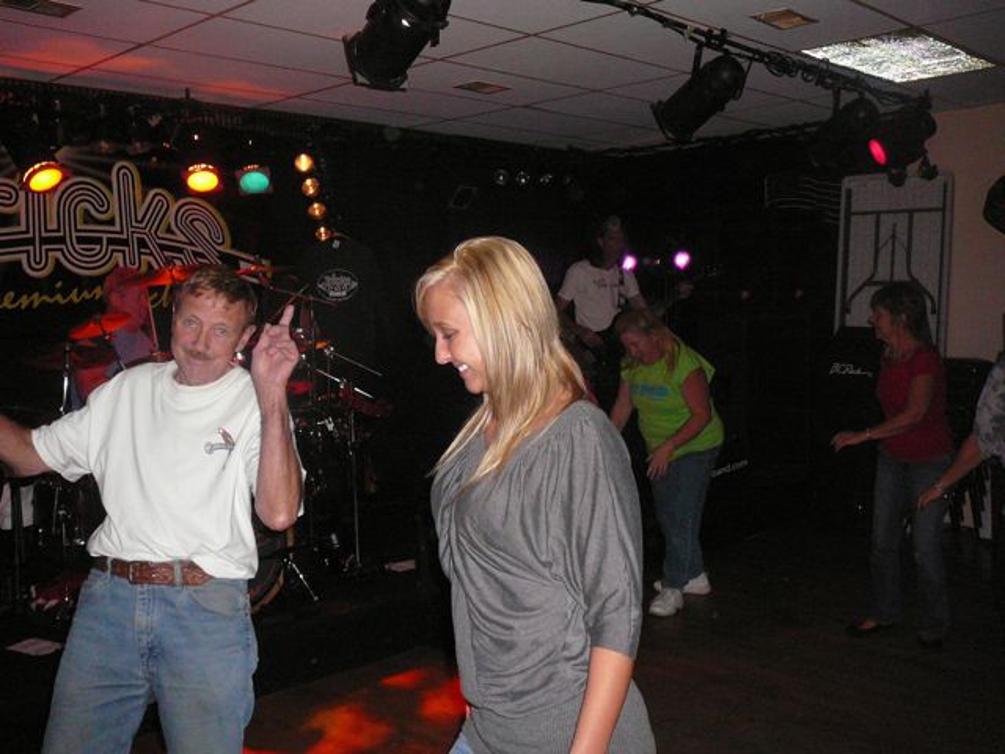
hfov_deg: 52.6
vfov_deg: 40.7
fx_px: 1016
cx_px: 502
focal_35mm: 35
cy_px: 377
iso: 320
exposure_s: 1/30
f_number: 2.8
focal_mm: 5.2
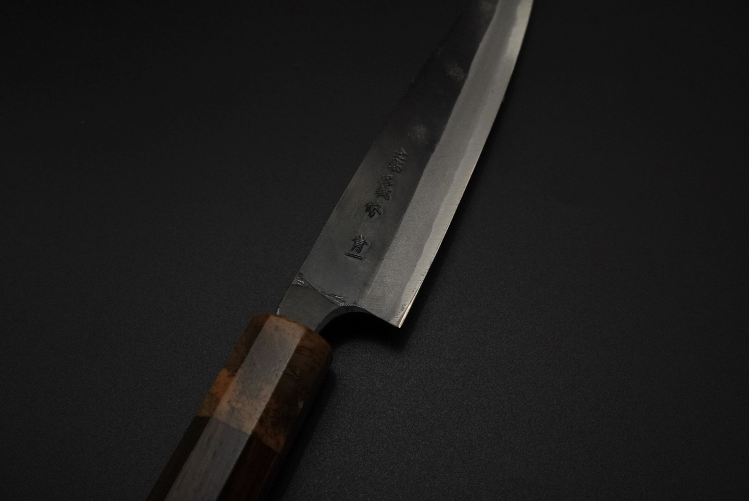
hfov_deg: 53.3
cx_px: 374
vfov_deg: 37.1
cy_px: 250
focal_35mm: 36
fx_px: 746
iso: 2000
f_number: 9
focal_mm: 23.9
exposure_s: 1/160
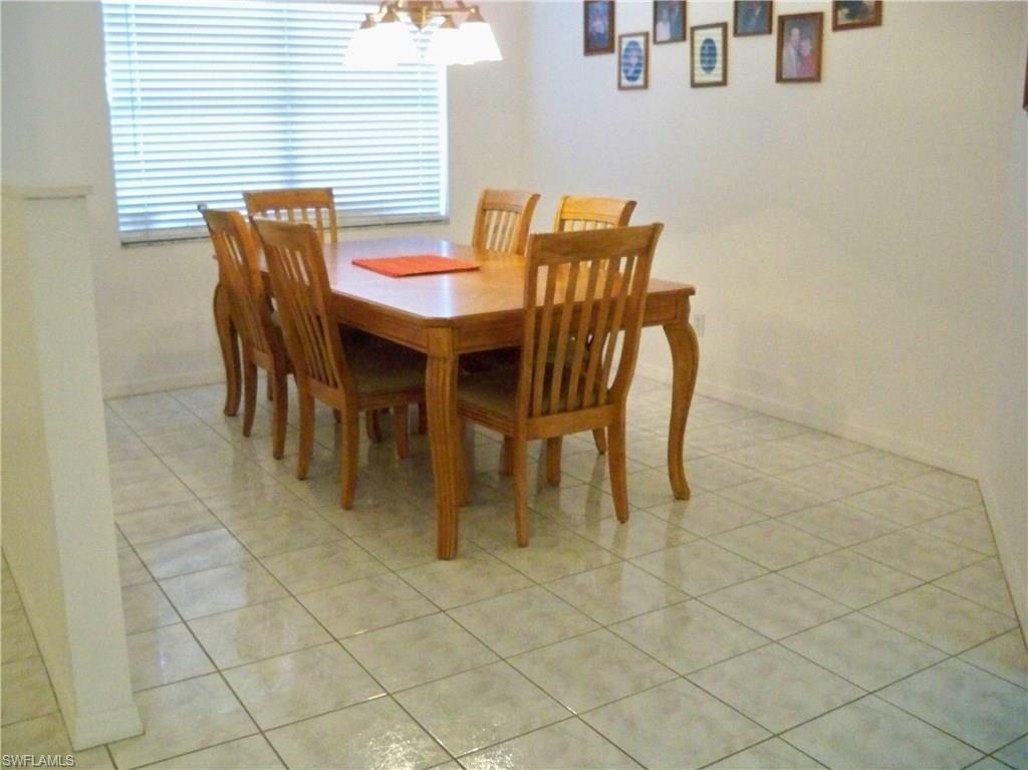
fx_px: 1039
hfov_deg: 52.6
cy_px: 385
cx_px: 514
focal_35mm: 35
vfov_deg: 40.7
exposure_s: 1/60
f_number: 3.1
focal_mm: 6.3
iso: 1250
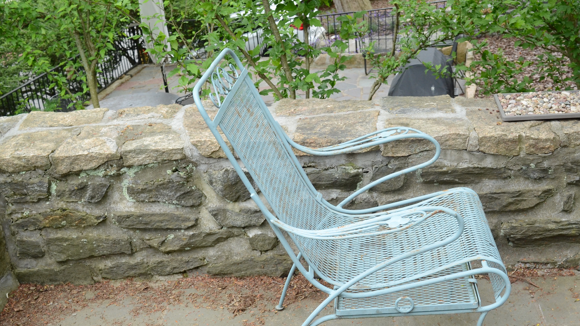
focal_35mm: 49
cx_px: 336
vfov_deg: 24.4
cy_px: 230
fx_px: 750
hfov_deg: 42.1
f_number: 5.6
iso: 500
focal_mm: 21
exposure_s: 1/160
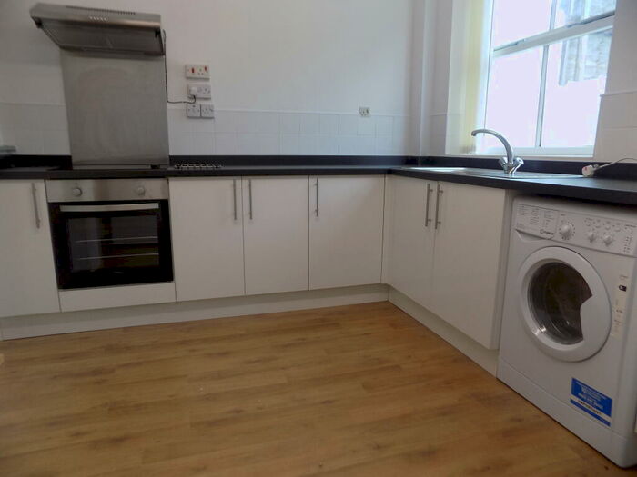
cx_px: 318
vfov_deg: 58.9
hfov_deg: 73.9
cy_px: 238
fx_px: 423
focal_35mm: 23
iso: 80
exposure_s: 1/40
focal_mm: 4
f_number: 3.1
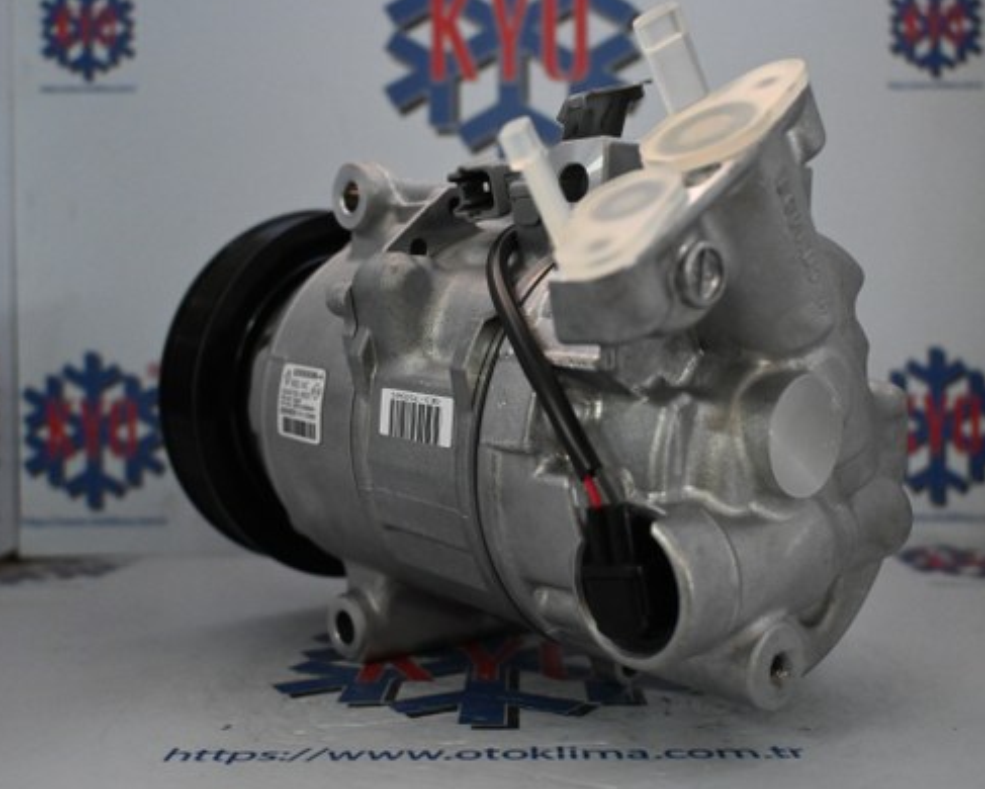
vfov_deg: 39.9
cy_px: 388
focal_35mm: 37
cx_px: 496
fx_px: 1087
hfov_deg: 48.7
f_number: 4
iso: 3600
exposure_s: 1/60
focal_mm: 21.5
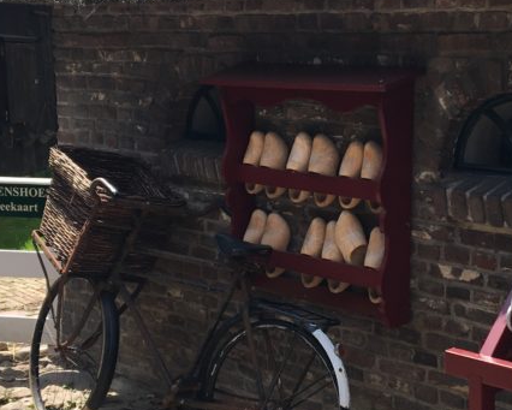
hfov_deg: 27.8
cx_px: 333
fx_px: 1031
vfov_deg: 22.5
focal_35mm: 68
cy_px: 196
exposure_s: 1/884
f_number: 2.2
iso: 25
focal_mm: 4.15
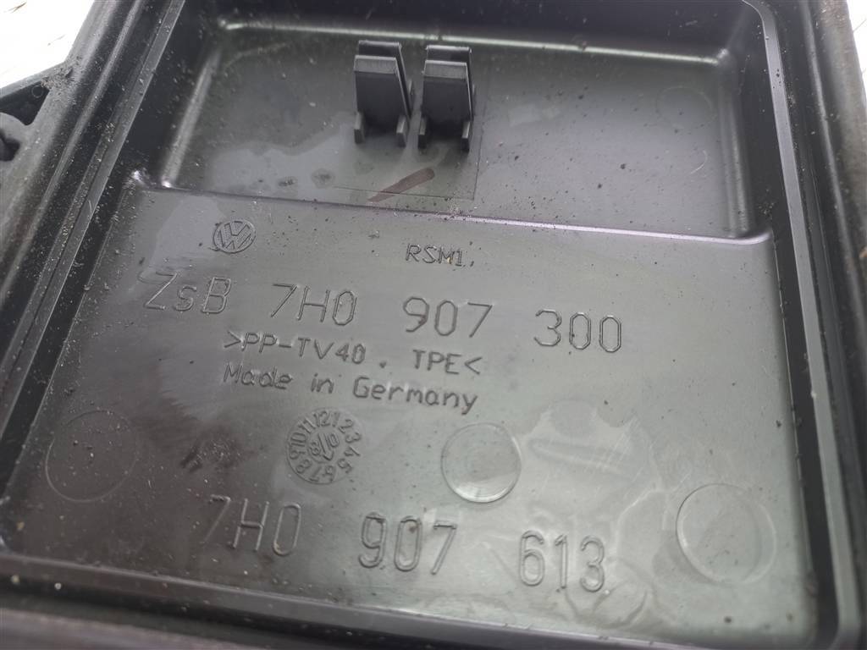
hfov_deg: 69.4
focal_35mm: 25
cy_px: 325
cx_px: 434
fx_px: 626
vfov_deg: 54.9
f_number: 1.8
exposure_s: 1/50
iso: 200
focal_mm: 4.6
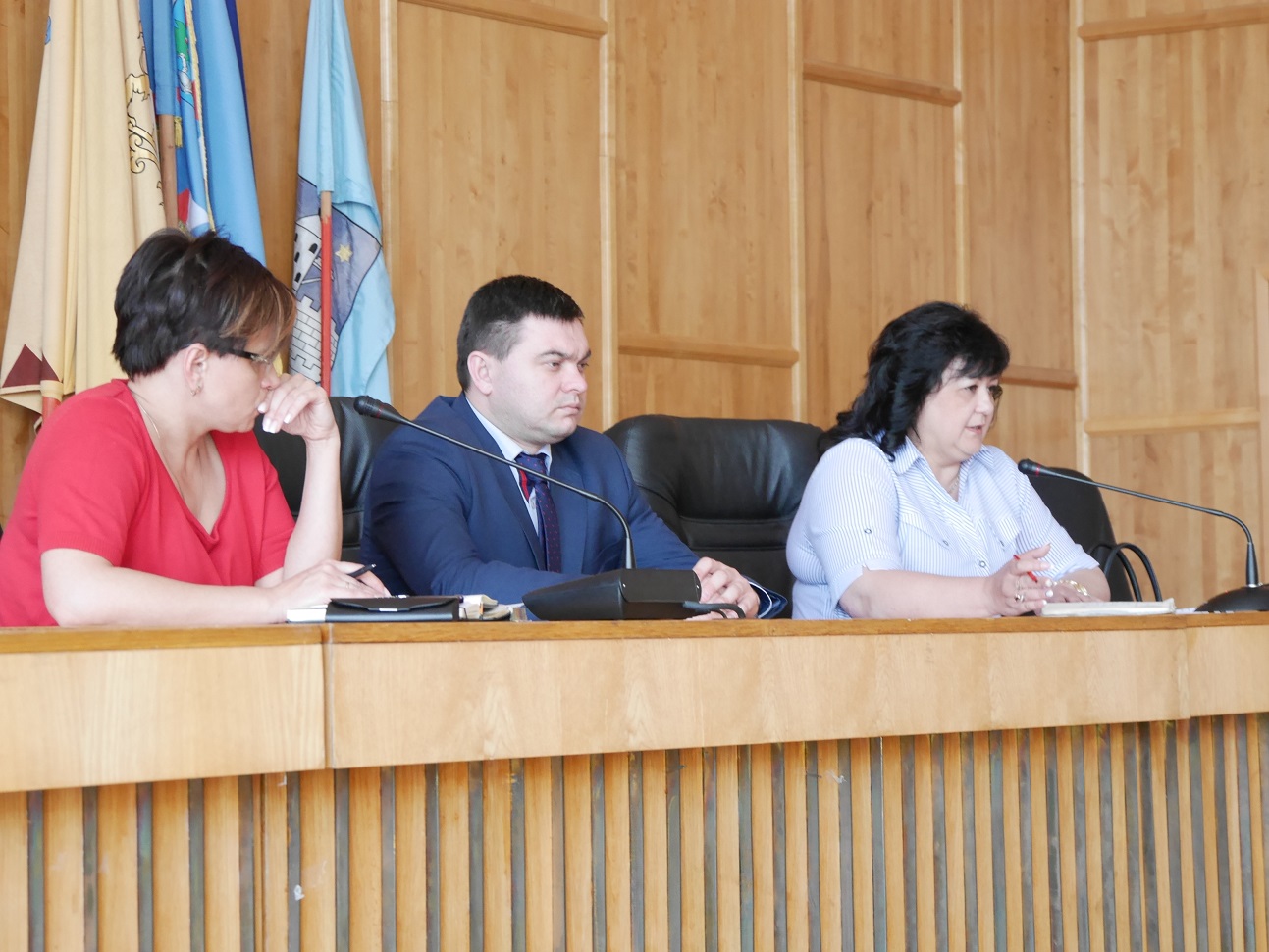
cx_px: 634
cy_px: 476
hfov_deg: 24.4
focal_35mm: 80
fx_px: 2933
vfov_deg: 18.4
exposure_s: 1/80
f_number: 4.7
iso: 1600
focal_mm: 40
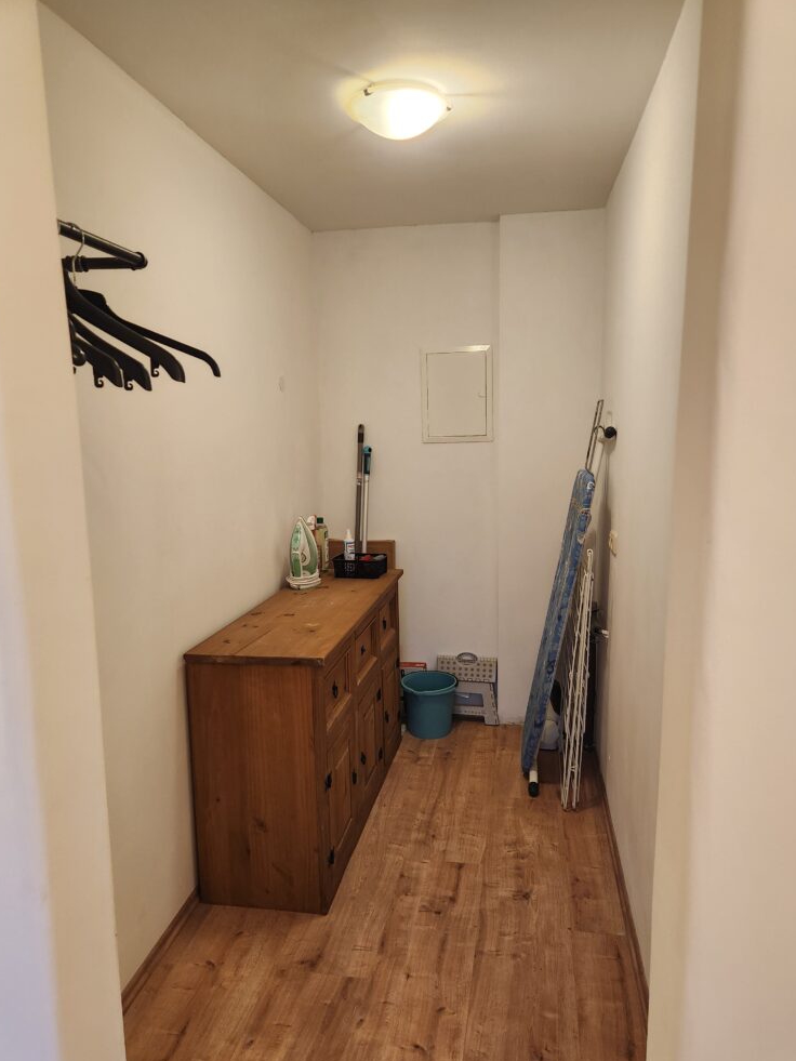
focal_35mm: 24
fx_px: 736
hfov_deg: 56.8
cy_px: 548
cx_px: 403
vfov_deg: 71.6
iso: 400
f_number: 1.8
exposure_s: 1/100
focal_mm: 5.4
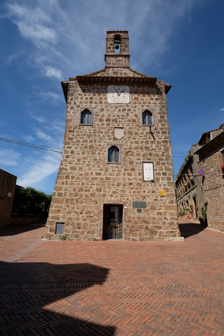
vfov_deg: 90.0
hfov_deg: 67.4
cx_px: 112
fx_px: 168
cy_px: 168
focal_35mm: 18
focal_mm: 12
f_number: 9
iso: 200
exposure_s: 1/420
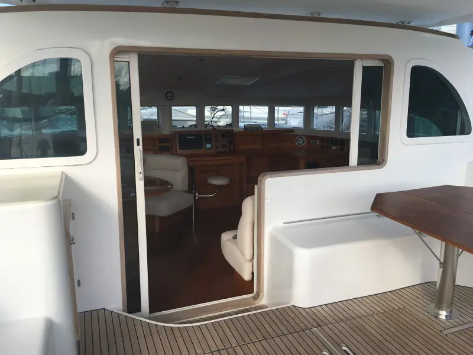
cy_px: 178
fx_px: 396
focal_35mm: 29
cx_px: 236
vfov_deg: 48.2
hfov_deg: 61.7
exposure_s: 1/487
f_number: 2.2
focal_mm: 4.15
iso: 25
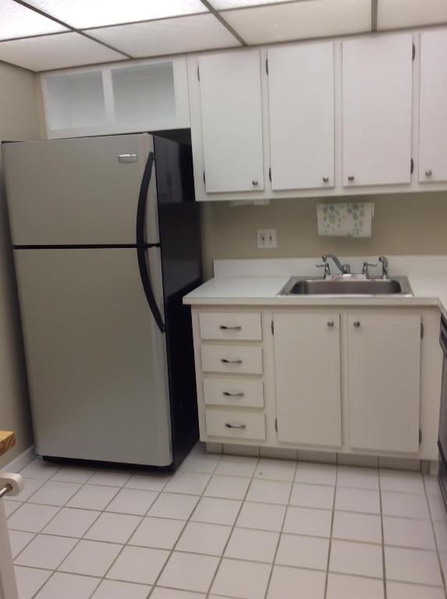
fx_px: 553
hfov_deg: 44.0
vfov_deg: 56.9
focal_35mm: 32
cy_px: 300
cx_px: 224
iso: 32
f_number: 2.4
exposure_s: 1/30
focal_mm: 3.3
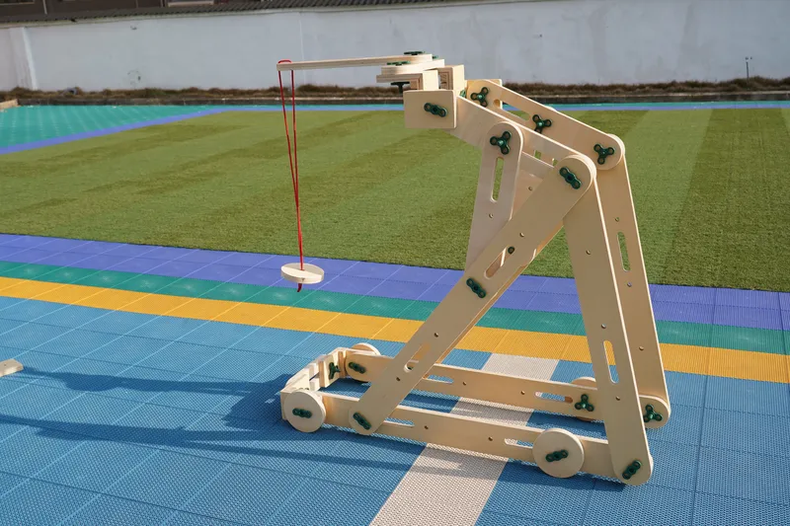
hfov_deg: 53.1
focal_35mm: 36
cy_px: 263
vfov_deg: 36.9
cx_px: 395
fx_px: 790
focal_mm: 36
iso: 100
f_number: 5.6
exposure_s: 1/320
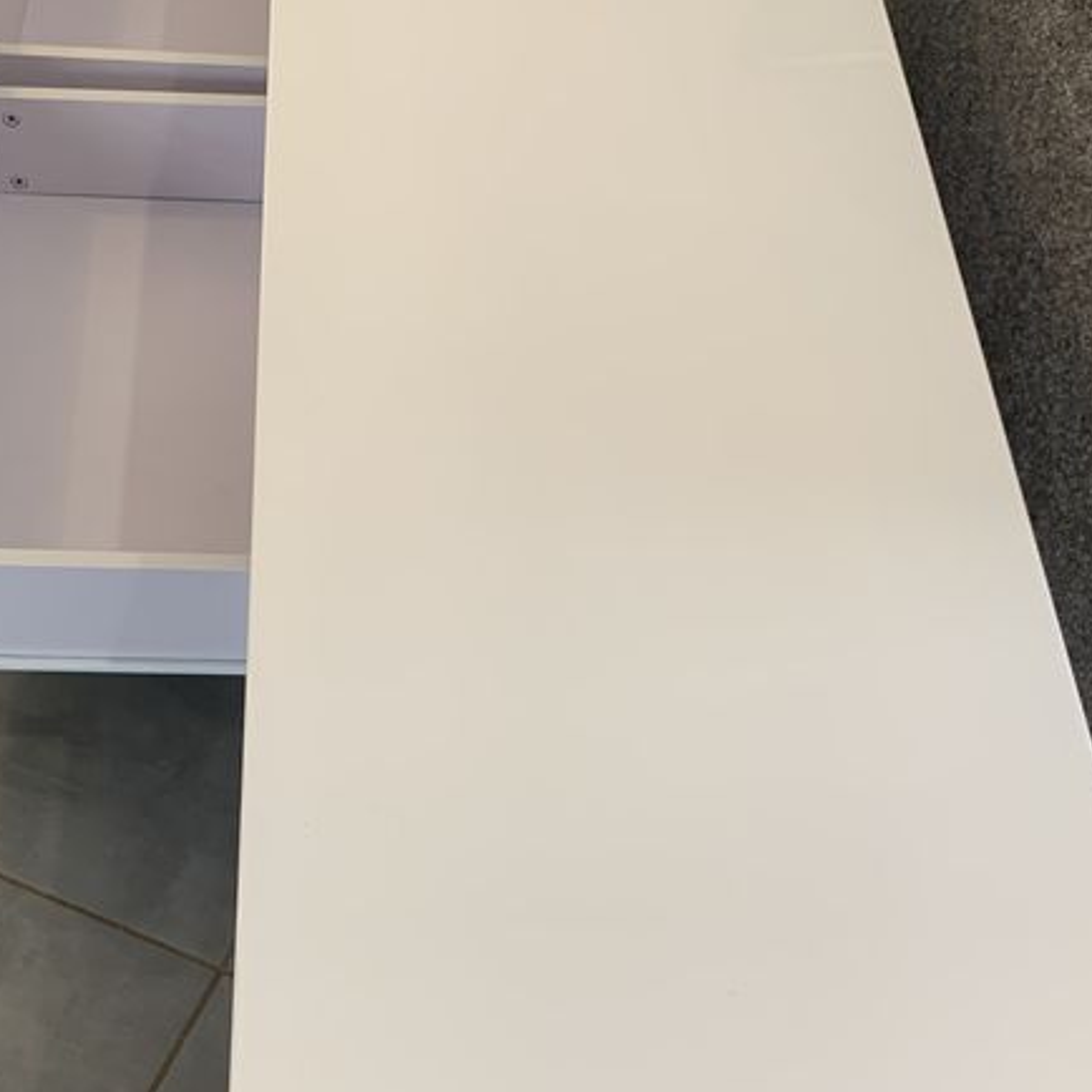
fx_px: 1892
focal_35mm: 53
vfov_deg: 31.8
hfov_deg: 31.9
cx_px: 362
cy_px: 767
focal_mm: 4.25
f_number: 1.8
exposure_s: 1/60
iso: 125
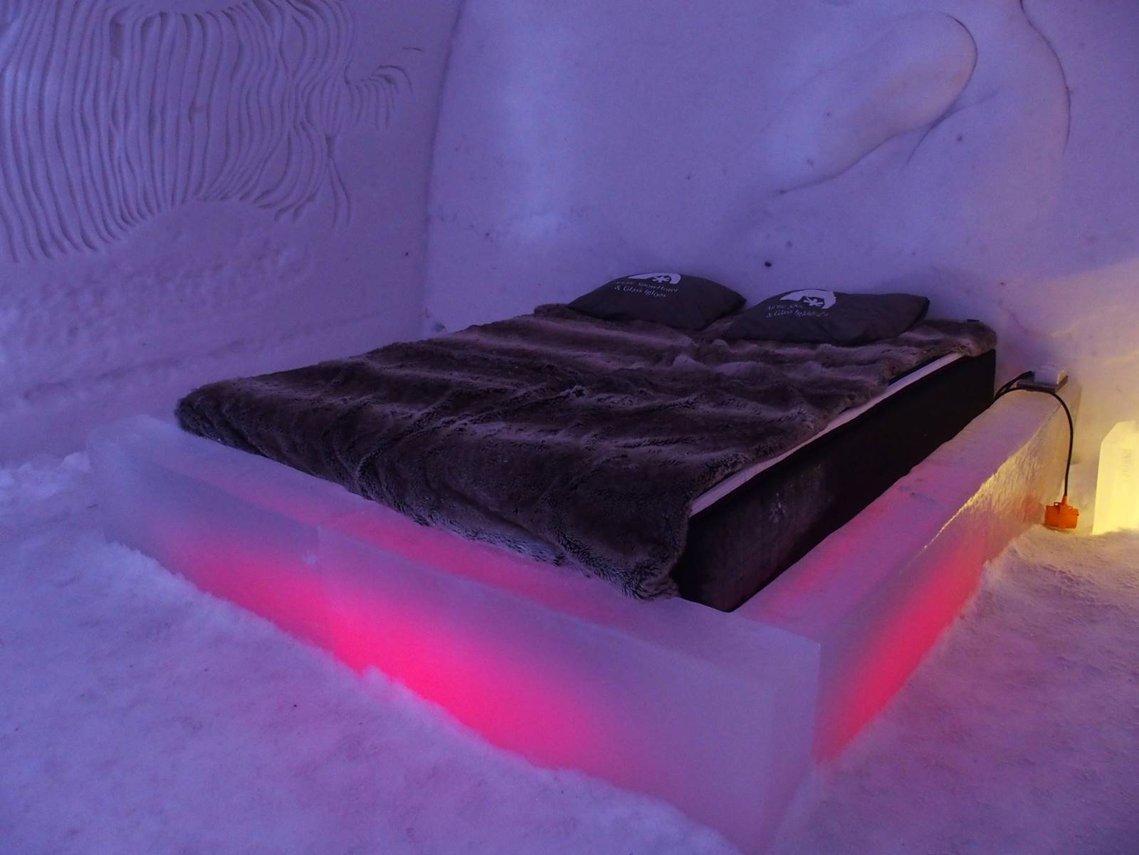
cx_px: 570
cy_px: 428
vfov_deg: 49.7
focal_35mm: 28
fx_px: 921
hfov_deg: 63.4
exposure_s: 1/15
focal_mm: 6
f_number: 2.8
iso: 800
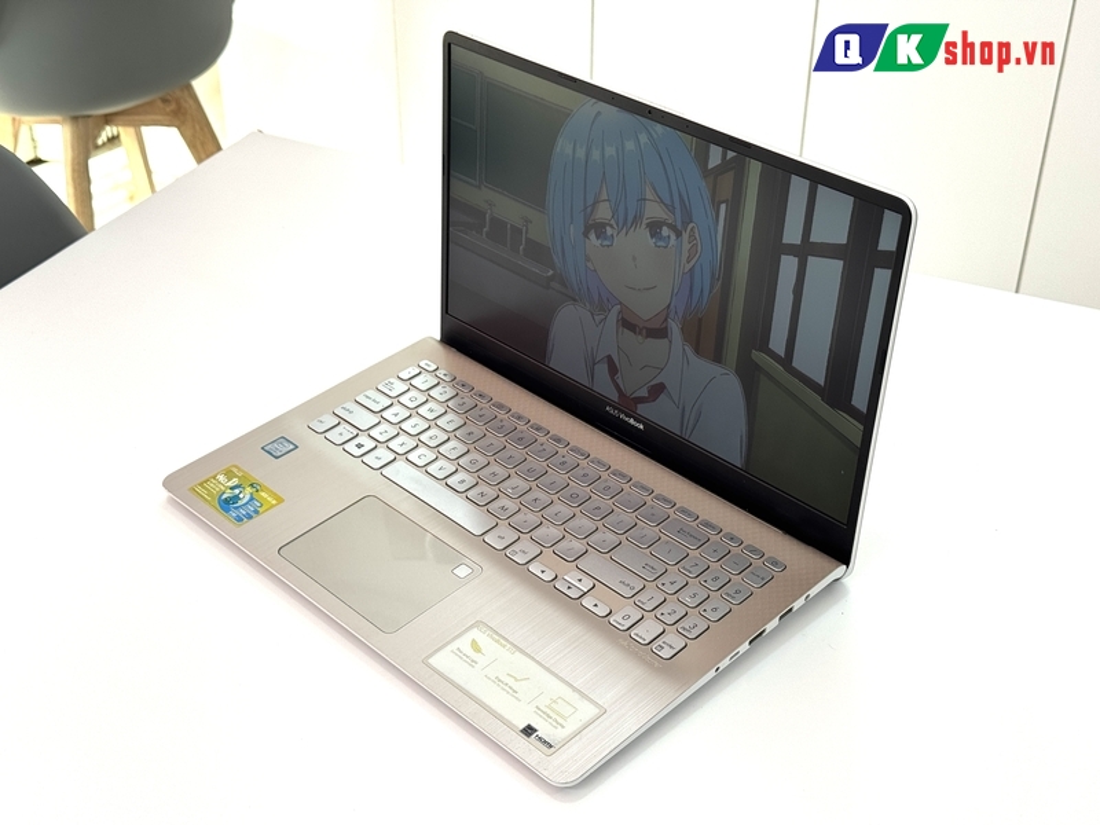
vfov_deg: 30.3
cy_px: 412
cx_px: 550
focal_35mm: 48
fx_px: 1525
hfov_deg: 39.7
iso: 50
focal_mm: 6.76
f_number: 1.78
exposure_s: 1/159
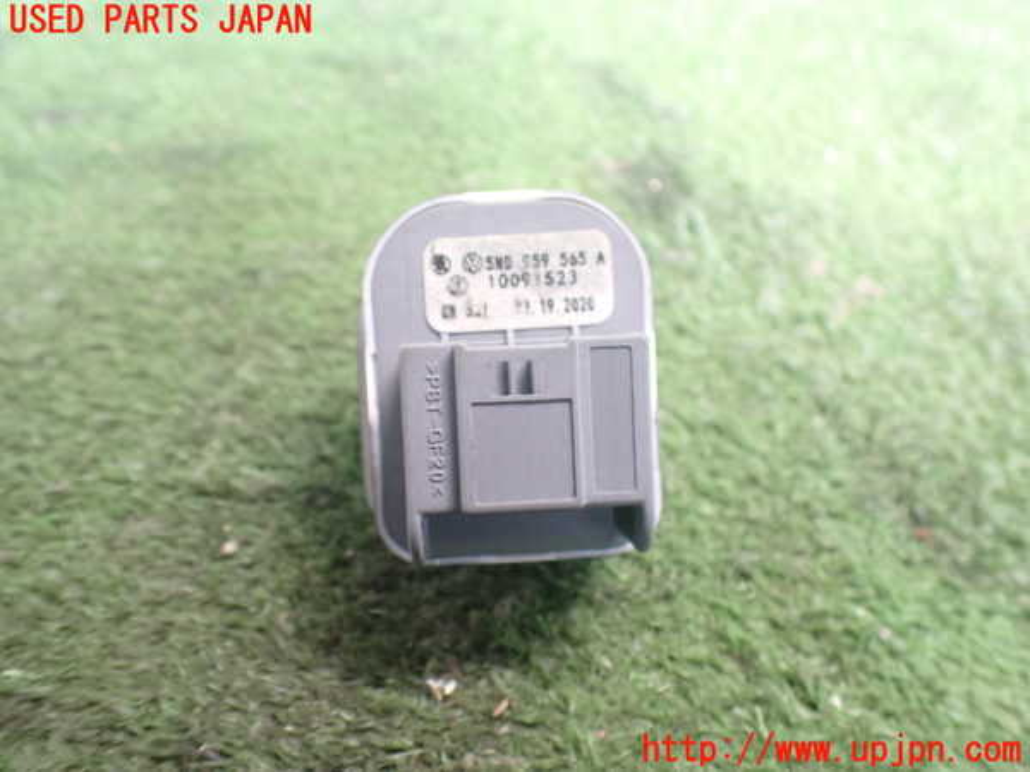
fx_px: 893
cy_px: 386
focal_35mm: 30
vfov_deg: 46.8
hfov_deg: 60.0
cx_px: 515
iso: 1000
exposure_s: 1/30
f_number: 2.3
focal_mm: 5.4
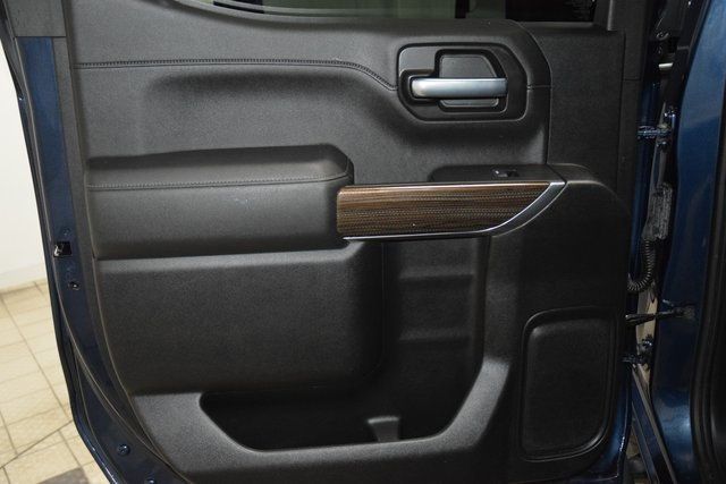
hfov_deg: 53.1
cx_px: 363
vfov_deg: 36.9
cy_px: 242
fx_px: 726
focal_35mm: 36
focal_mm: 24
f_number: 3.8
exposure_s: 1/125
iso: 3200
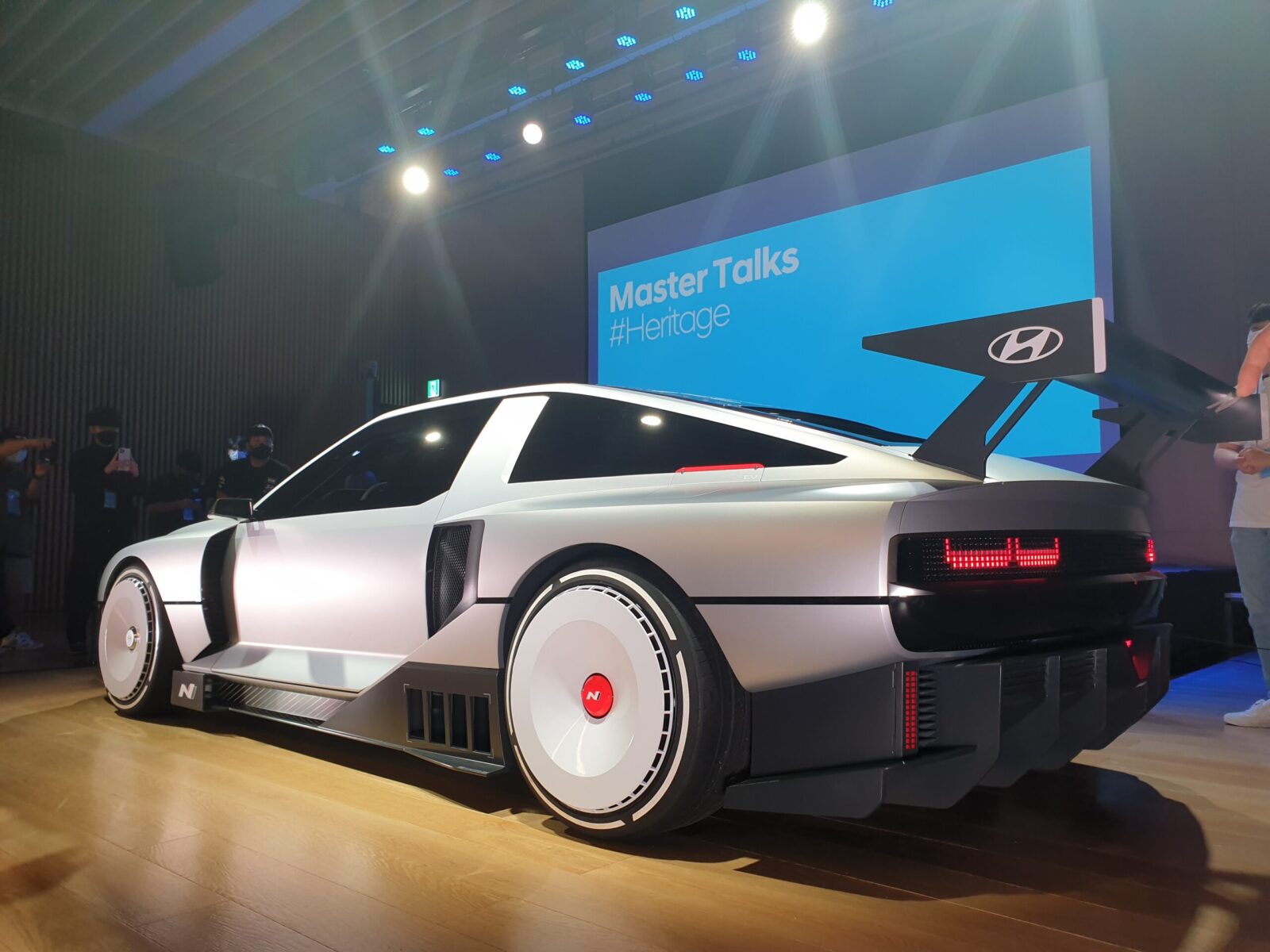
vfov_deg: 53.1
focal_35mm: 26
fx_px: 954
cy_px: 476
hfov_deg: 67.3
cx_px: 635
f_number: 2.4
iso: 64
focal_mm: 4.3
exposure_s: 1/60
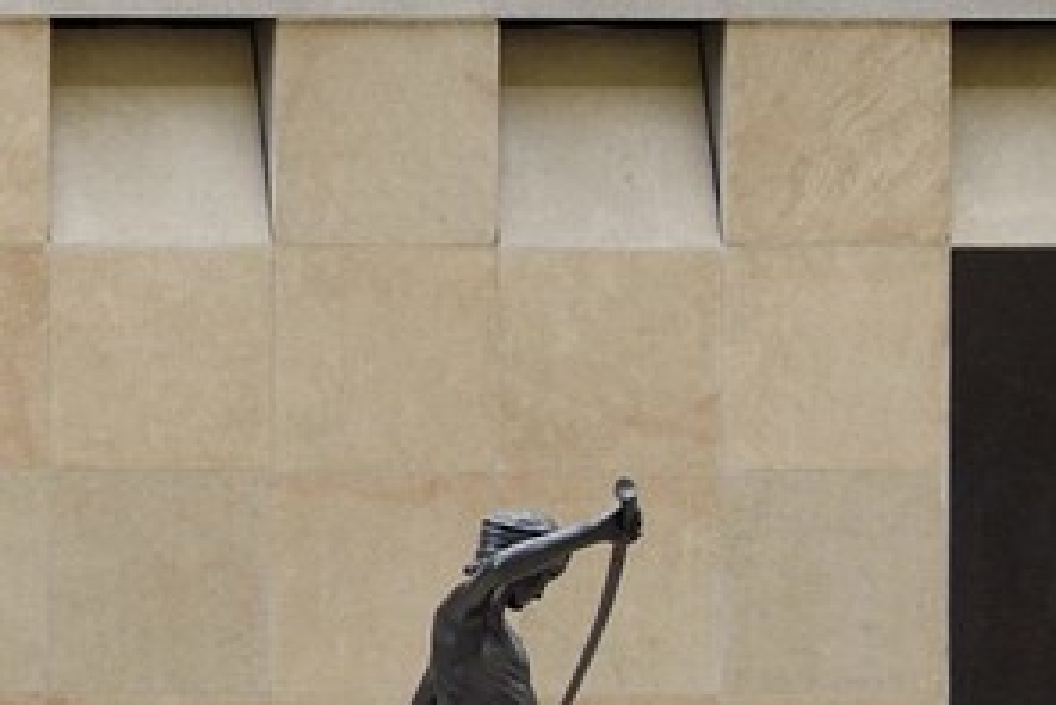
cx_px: -1661
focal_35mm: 217
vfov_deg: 6.3
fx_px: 6368
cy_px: 471
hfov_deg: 8.5
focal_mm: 40
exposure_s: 1/25
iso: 800
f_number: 7.1
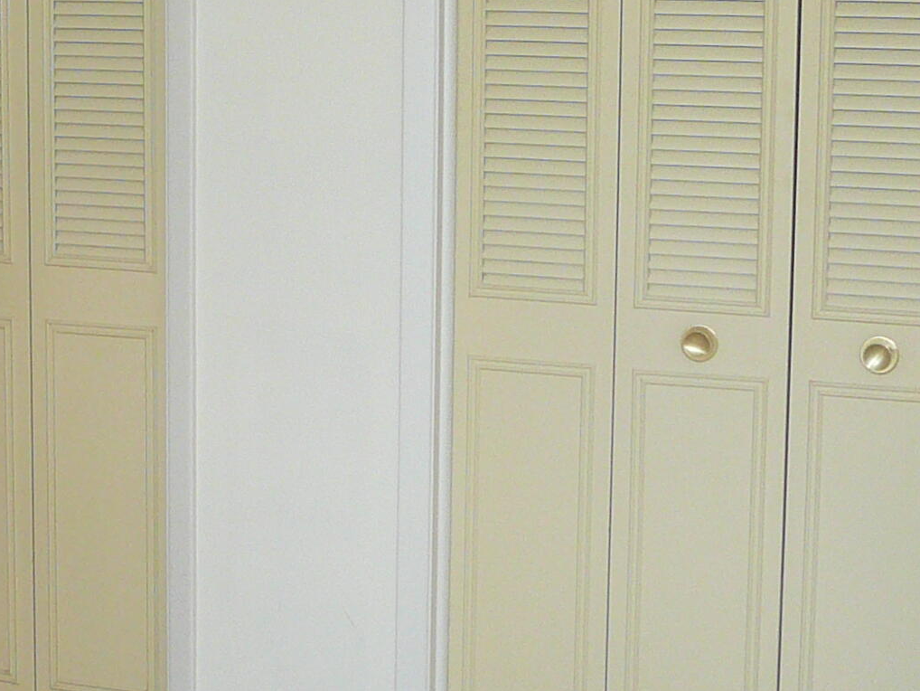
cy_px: 208
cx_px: 212
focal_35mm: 88
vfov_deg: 16.7
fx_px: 2339
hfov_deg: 22.0
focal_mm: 5.2
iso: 160
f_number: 2.8
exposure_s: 1/30
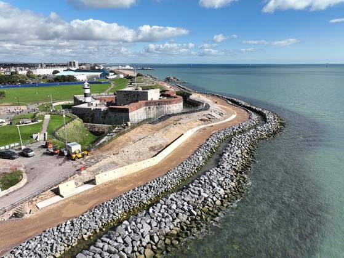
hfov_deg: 71.6
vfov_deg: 56.8
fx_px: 238
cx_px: 172
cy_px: 129
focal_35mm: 24
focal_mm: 12.29
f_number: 2.8
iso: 100
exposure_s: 1/200
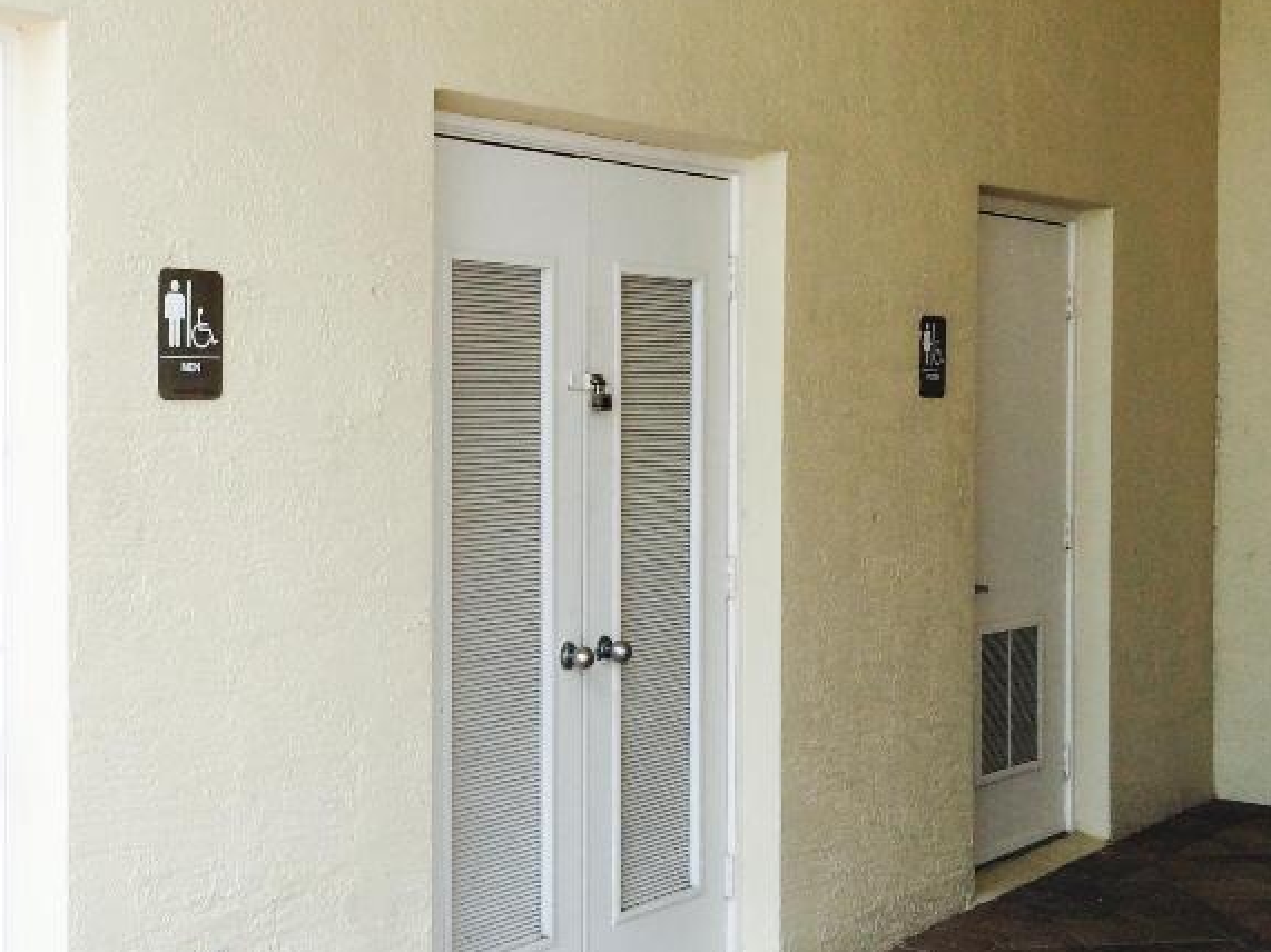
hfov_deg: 36.3
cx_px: 390
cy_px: 434
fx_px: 1909
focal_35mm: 52
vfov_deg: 28.0
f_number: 2.2
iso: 32
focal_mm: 4.15
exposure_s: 1/360
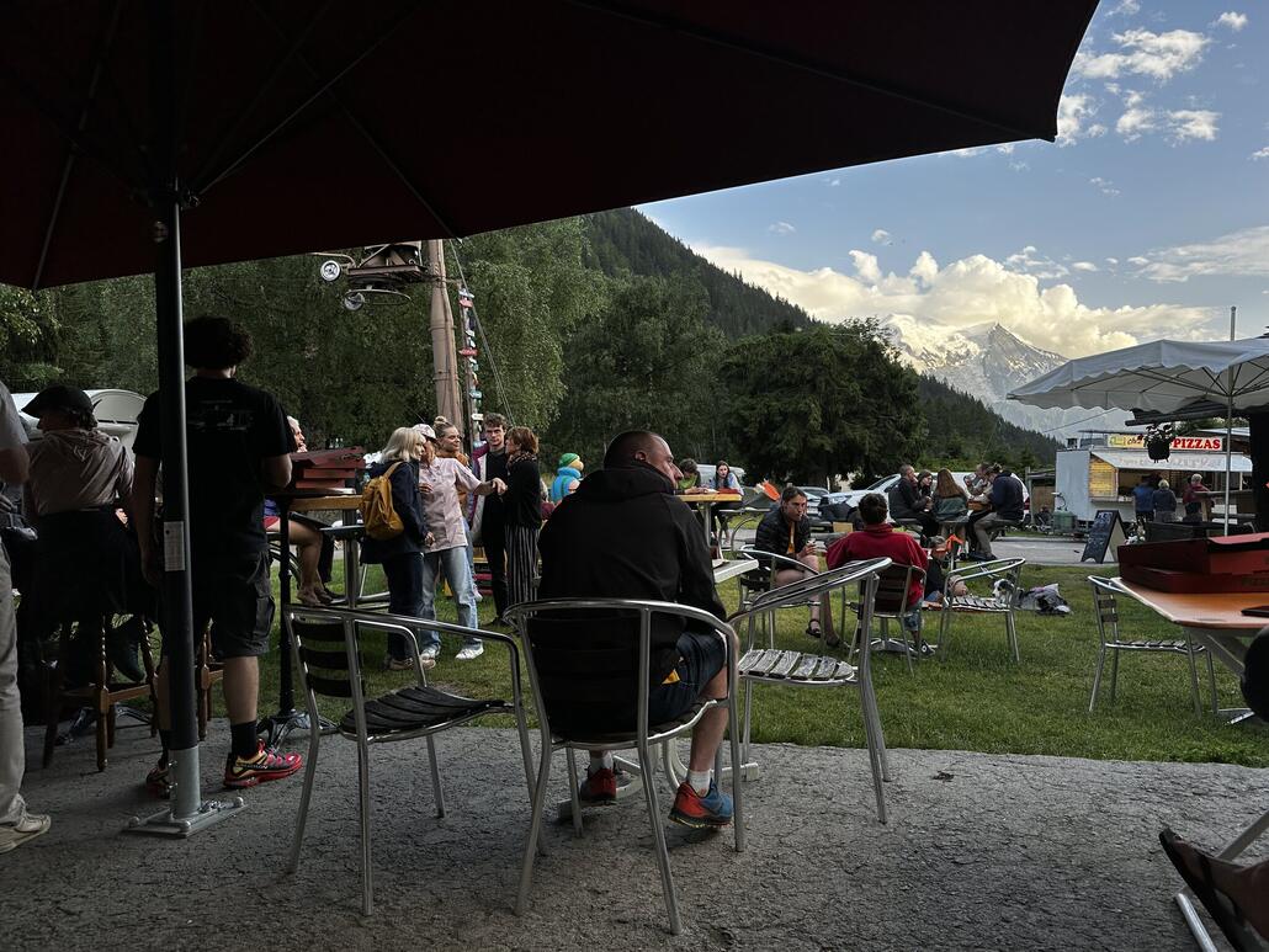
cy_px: 476
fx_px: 880
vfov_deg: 56.8
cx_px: 634
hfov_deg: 71.6
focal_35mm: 24
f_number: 1.78
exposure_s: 1/822
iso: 80
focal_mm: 6.86
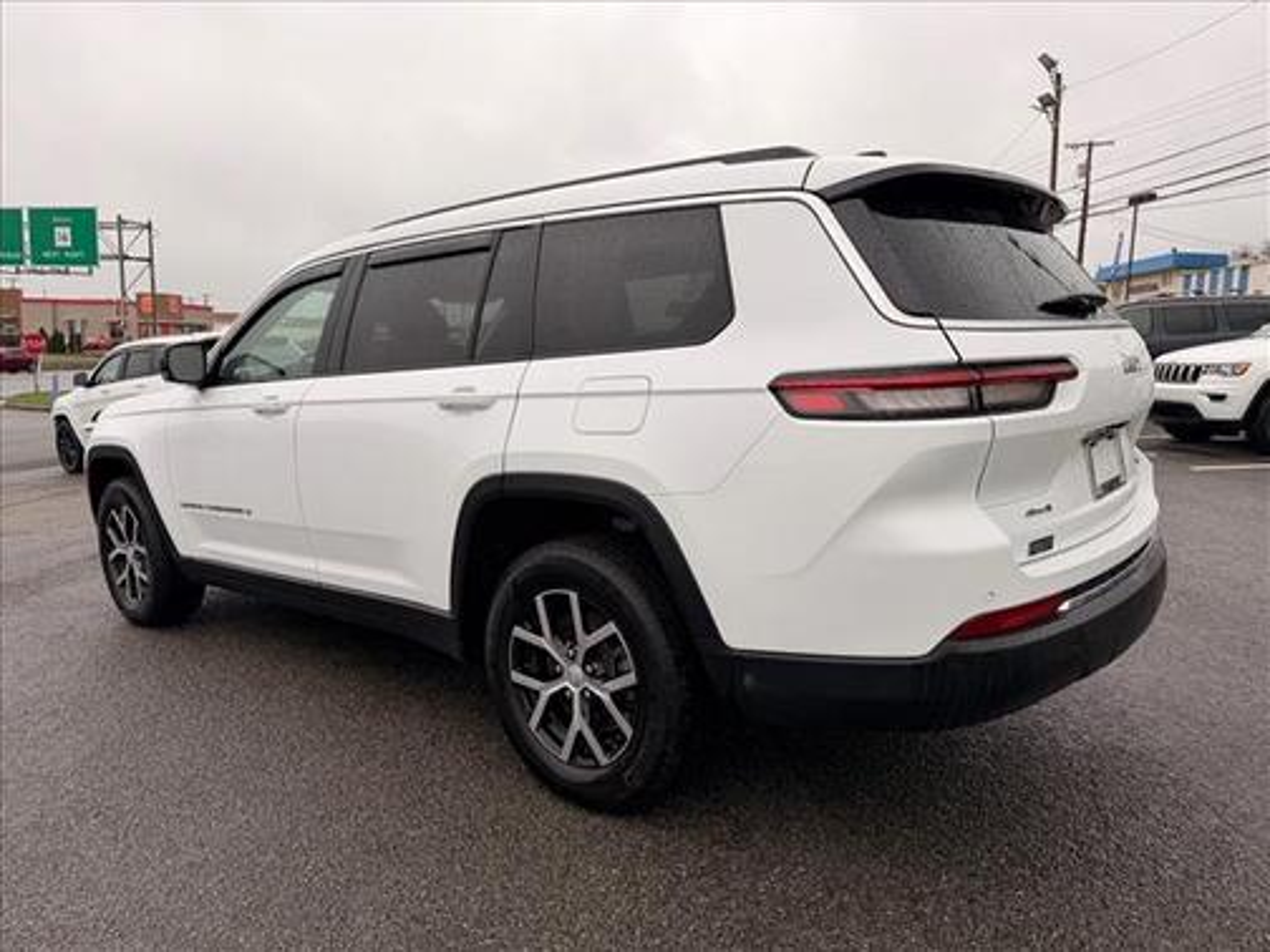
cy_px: 476
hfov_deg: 71.6
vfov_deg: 56.8
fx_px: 881
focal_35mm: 24
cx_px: 635
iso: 80
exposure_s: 1/1230
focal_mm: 6.76
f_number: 1.78
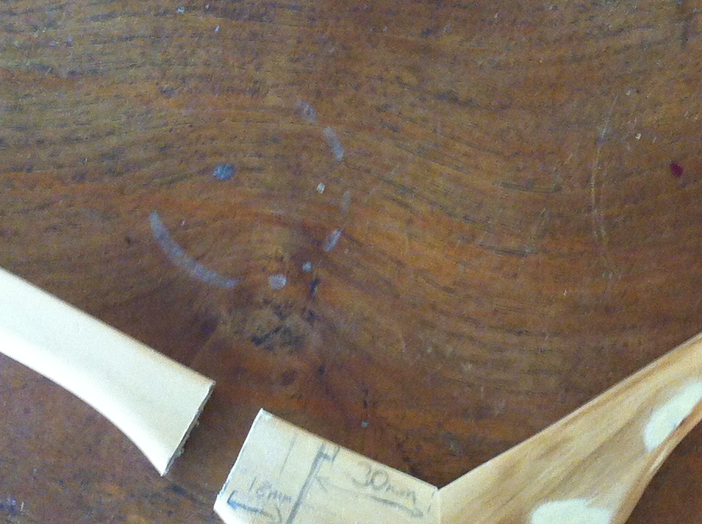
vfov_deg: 15.4
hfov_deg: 20.7
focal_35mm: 95
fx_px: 1923
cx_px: 400
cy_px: 401
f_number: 2.8
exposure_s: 1/15
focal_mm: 3.85
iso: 125
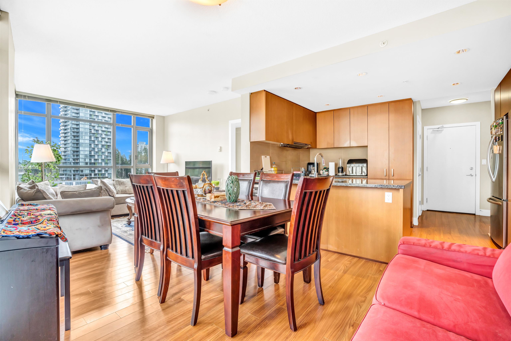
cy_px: 170
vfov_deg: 73.7
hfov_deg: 96.7
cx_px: 256
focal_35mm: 16
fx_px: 227
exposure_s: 1/25
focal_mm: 16
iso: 1000
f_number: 9
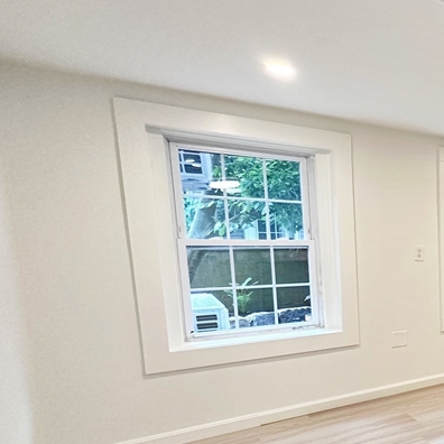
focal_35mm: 32
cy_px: 300
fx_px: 464
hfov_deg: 35.5
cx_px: 572
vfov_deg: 50.1
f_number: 2.2
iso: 250
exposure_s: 1/120
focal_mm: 2.22
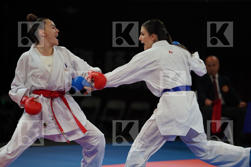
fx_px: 1380
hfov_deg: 10.4
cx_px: 126
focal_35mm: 198
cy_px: 84
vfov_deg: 6.9
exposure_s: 1/1000
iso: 1250
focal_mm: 198
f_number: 2.8
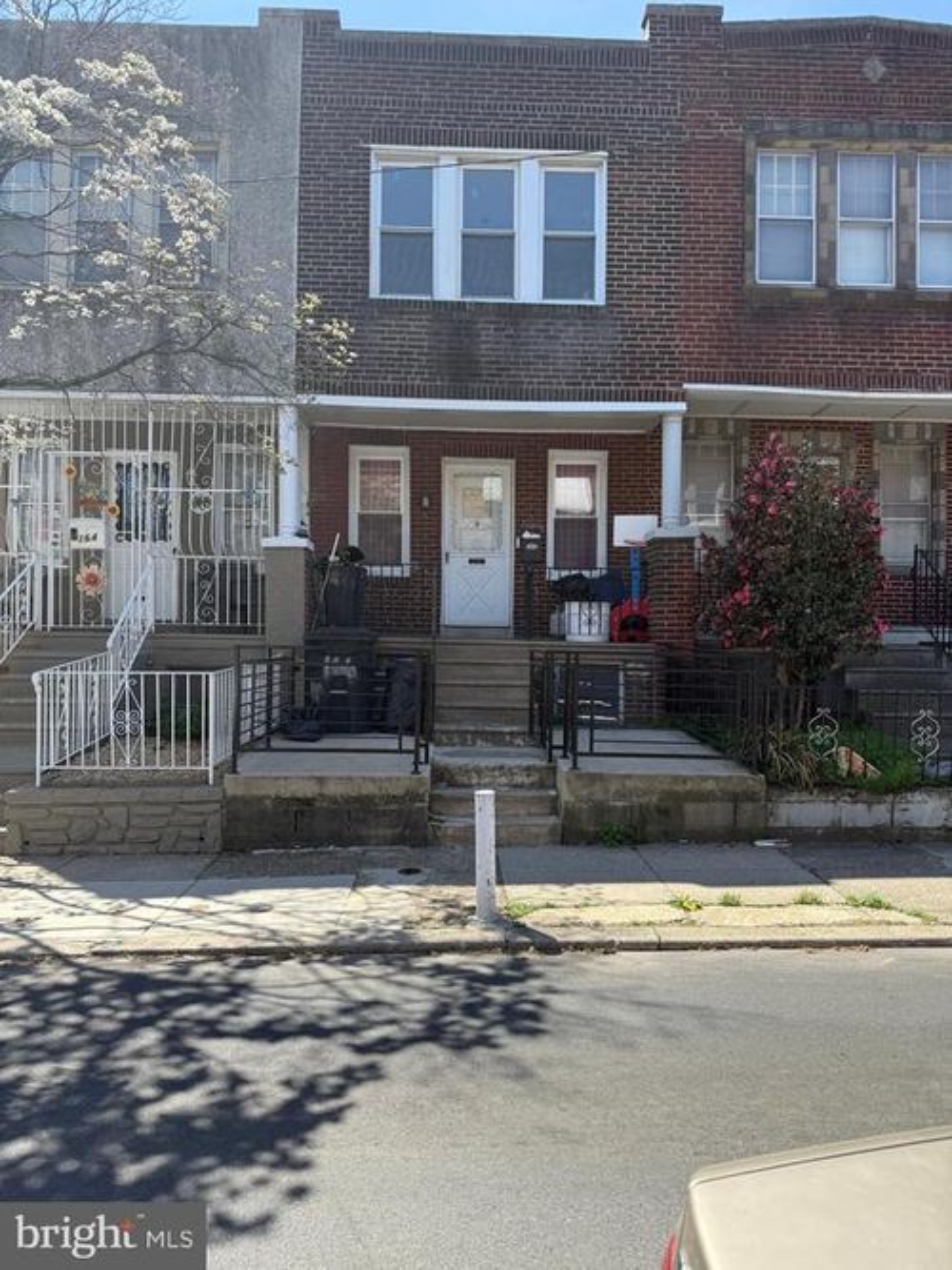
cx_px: 476
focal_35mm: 24
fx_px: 880
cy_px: 635
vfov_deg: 71.6
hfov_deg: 56.8
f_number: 1.78
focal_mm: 6.76
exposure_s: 1/1689
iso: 80
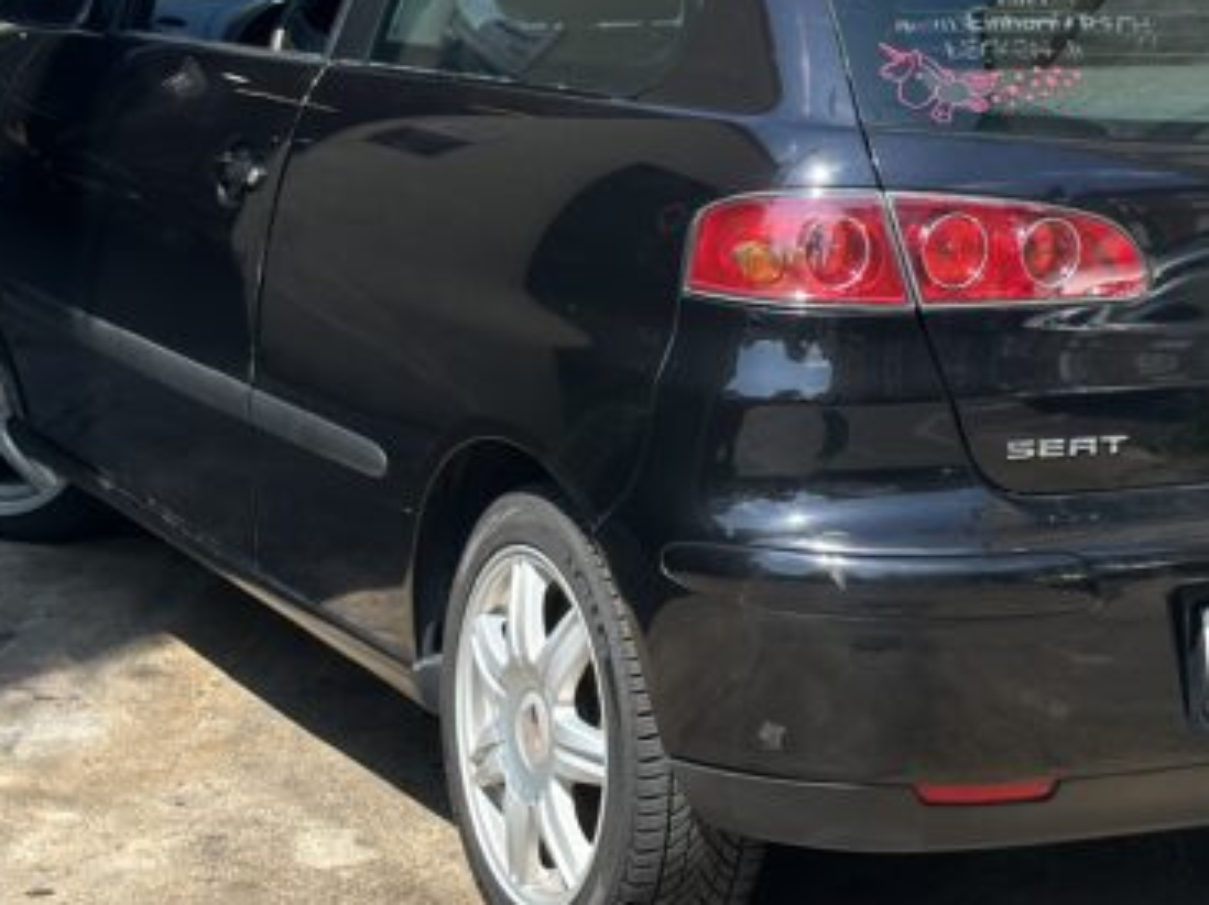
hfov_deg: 18.6
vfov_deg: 14.1
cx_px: 928
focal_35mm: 105
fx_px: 3665
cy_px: 370
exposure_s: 1/2160
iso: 64
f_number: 1.78
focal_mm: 6.86
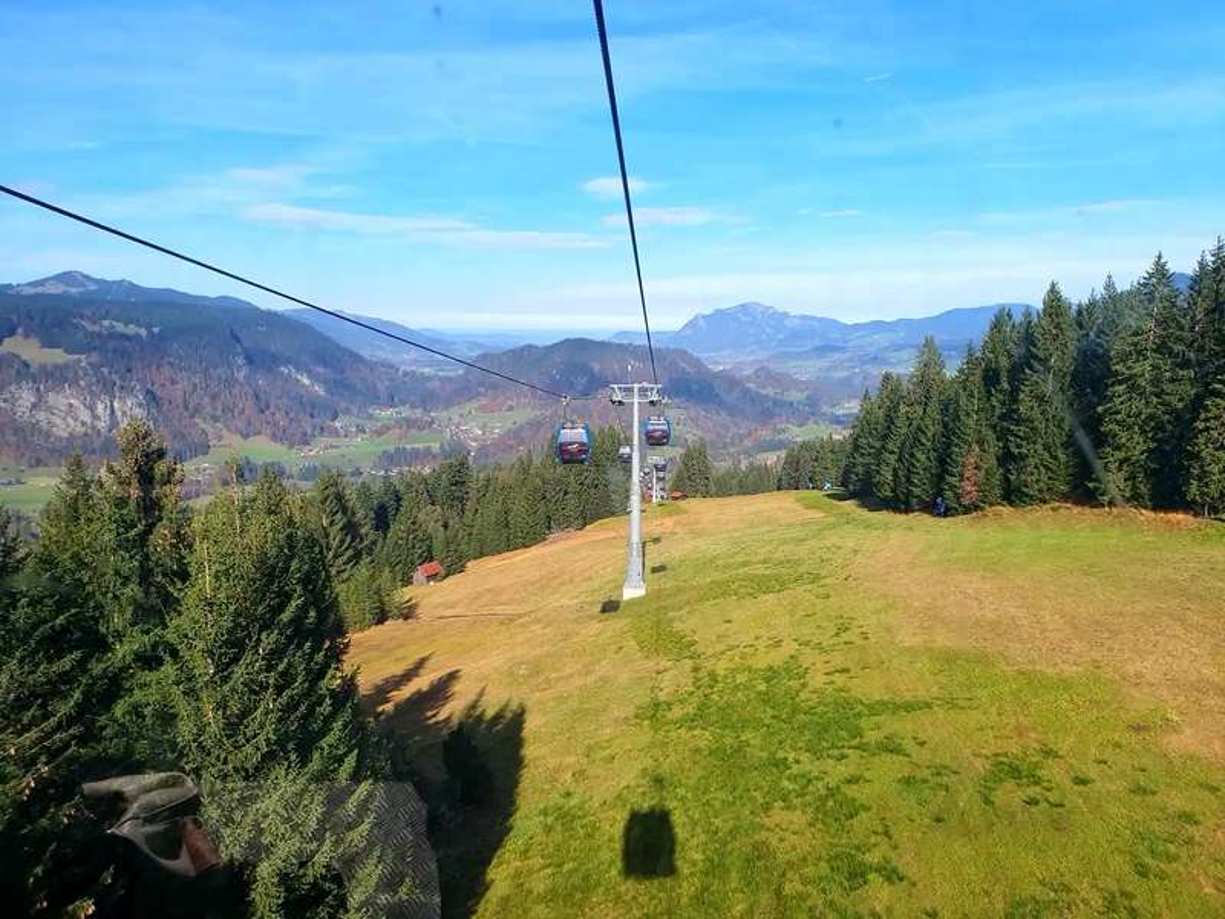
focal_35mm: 26
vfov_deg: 53.1
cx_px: 612
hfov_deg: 67.3
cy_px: 460
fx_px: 920
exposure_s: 1/769
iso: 50
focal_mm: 4.3
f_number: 2.4
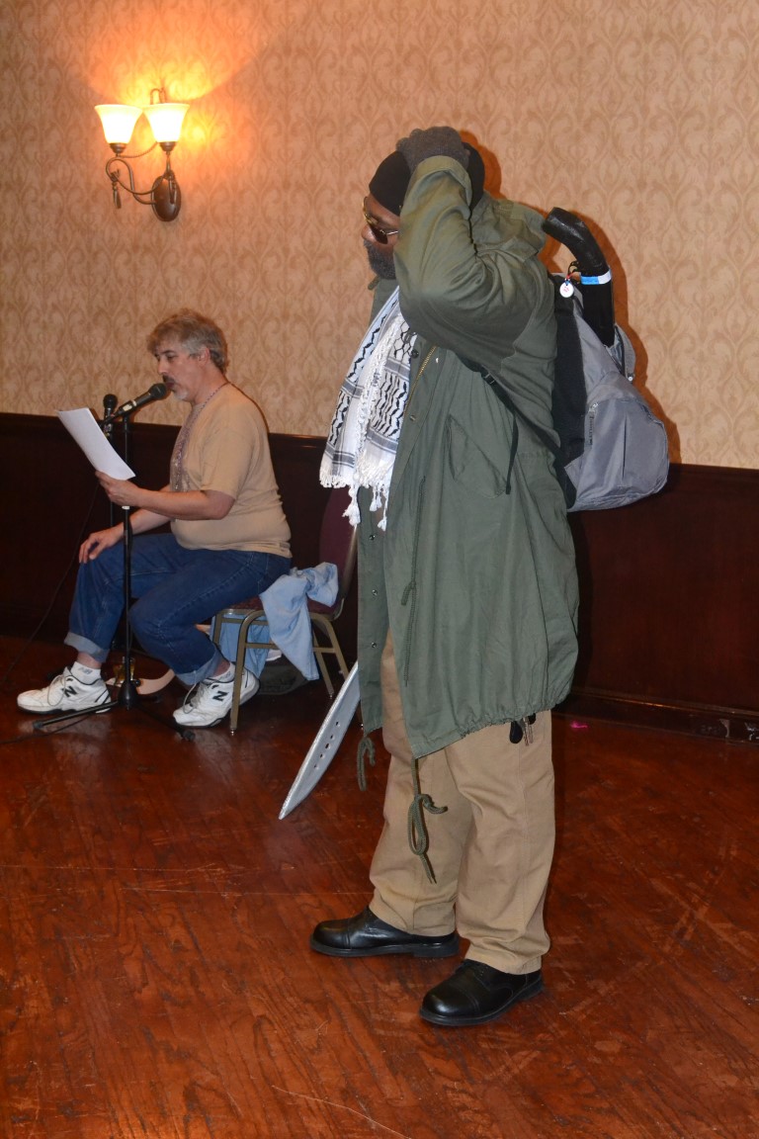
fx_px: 1802
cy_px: 570
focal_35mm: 57
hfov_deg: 23.8
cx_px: 380
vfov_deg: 35.1
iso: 3200
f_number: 7.1
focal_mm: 38
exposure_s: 1/60
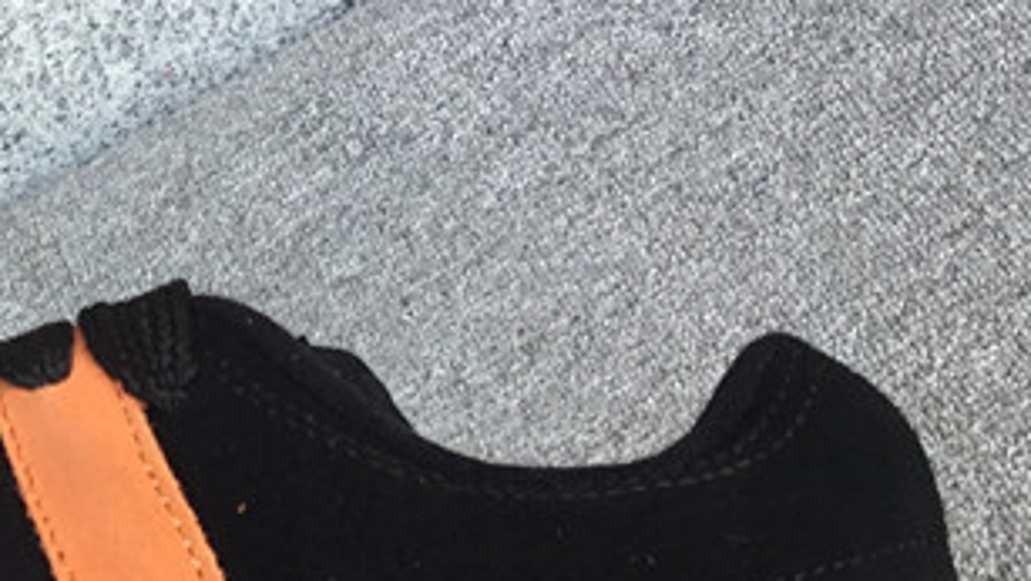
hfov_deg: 20.9
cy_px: 468
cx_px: 24
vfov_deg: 12.2
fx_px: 2708
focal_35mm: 99
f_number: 2.4
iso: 25
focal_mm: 3.3
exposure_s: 1/133
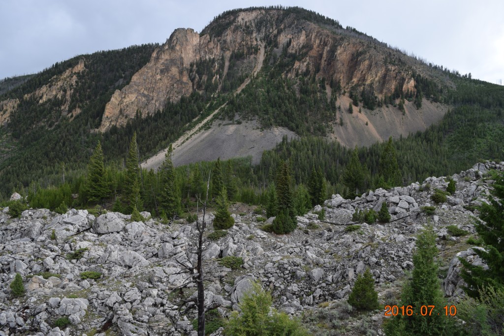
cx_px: 252
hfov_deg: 61.9
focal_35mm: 30
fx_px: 420
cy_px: 168
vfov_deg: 43.6
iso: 320
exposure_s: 1/250
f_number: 8
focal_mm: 20
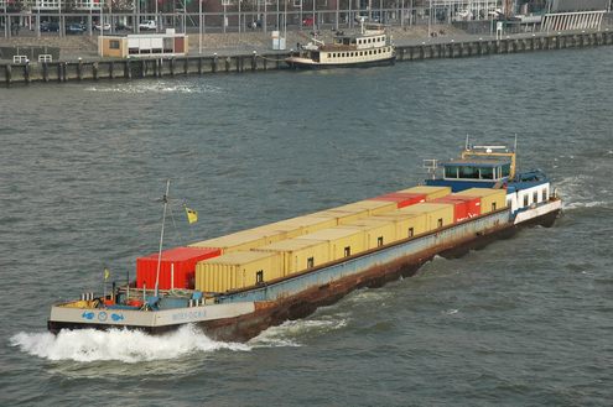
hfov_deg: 17.5
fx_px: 1990
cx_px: 306
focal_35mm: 117
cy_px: 204
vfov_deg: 11.7
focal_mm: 78
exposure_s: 1/320
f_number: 10
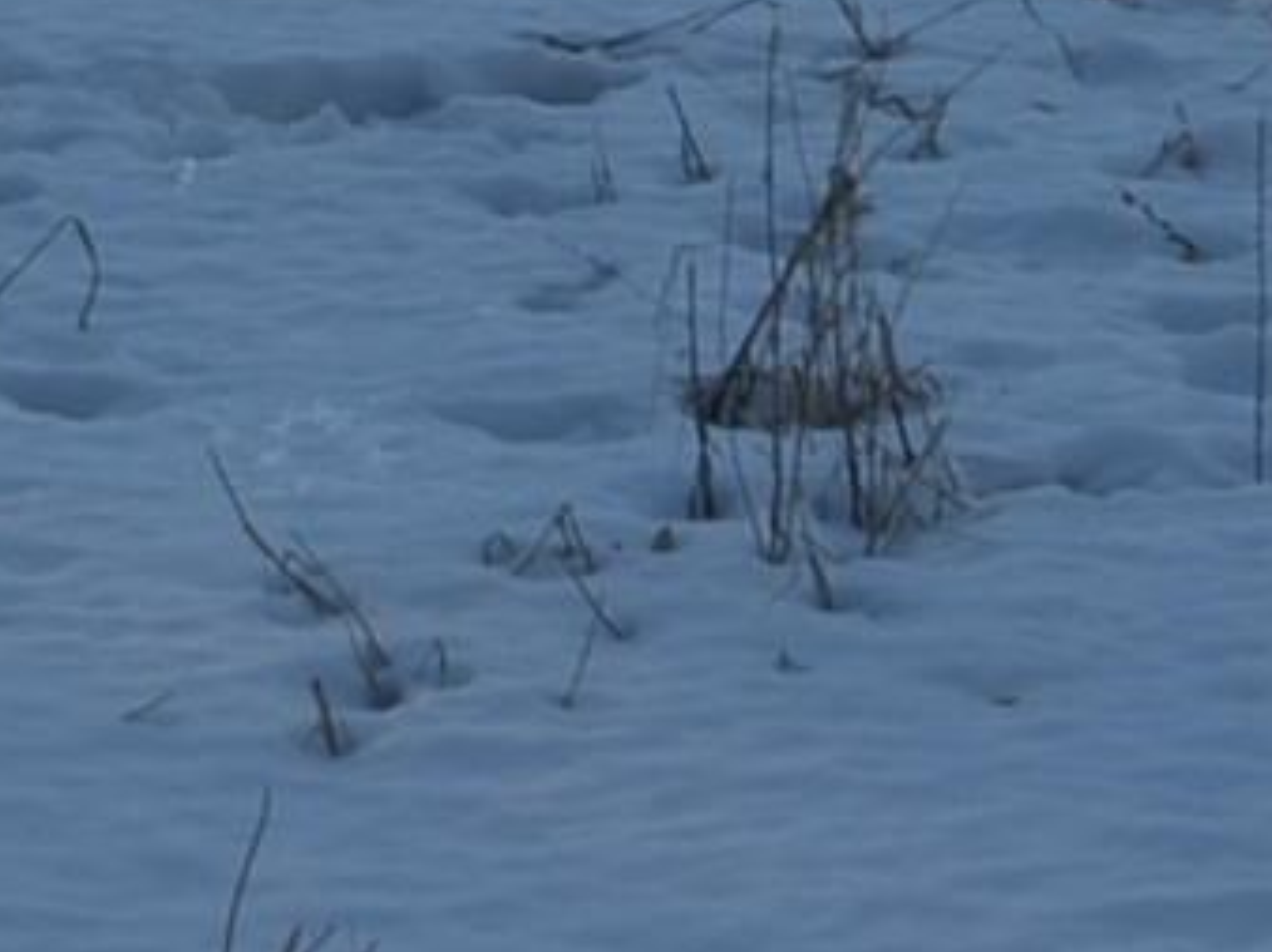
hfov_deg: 9.3
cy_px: -1200
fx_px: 7711
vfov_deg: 6.7
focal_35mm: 210
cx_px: -222
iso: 160
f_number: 8
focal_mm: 20
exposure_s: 1/250
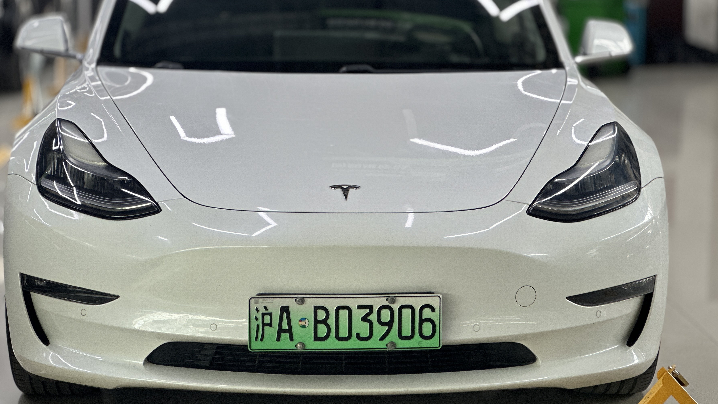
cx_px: 334
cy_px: 184
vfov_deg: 12.7
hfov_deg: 22.4
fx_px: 1809
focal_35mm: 95
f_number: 2.8
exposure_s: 1/100
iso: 160
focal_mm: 9
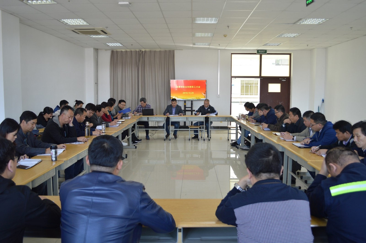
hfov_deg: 62.0
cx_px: 183
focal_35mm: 30
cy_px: 122
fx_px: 305
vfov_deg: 43.5
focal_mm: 20
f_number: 3.8
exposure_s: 1/25
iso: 100
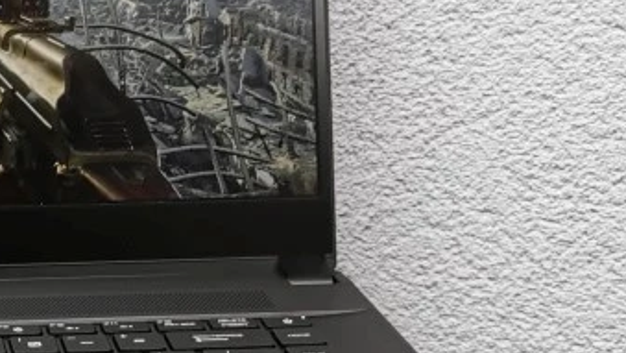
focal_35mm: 108
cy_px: 170
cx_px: -102
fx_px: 1793
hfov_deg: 18.8
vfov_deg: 11.2
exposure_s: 1/140
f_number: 1.6
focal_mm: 5.56
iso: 50
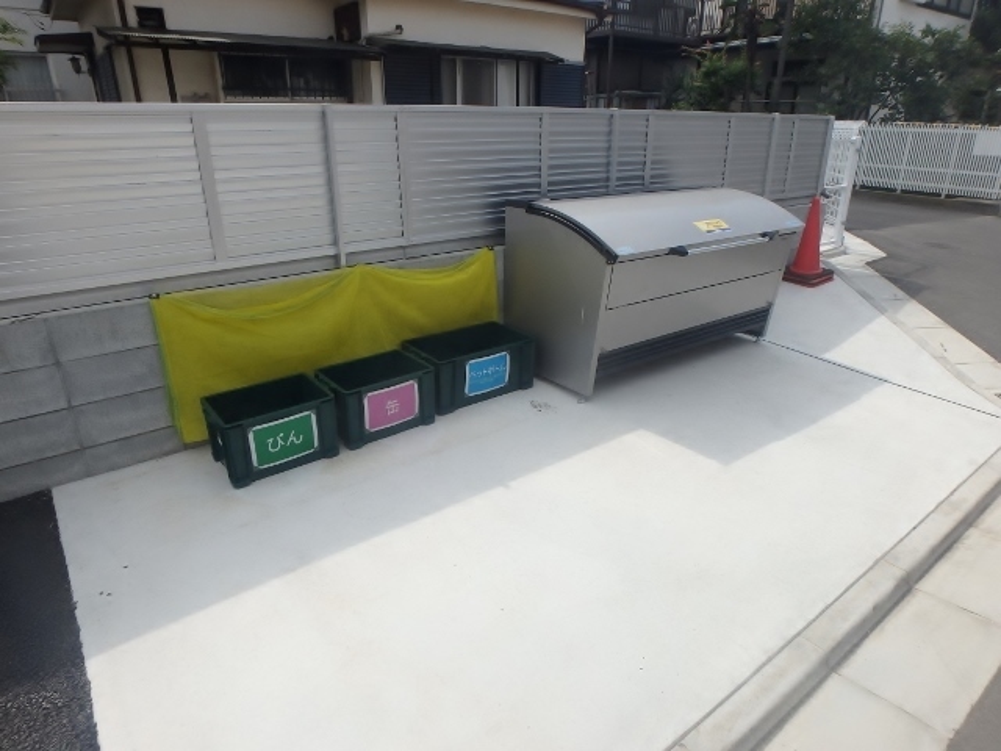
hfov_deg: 79.0
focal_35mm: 21
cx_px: 500
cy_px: 376
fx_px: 607
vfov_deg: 63.4
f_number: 6
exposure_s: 1/500
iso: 125
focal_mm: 3.7
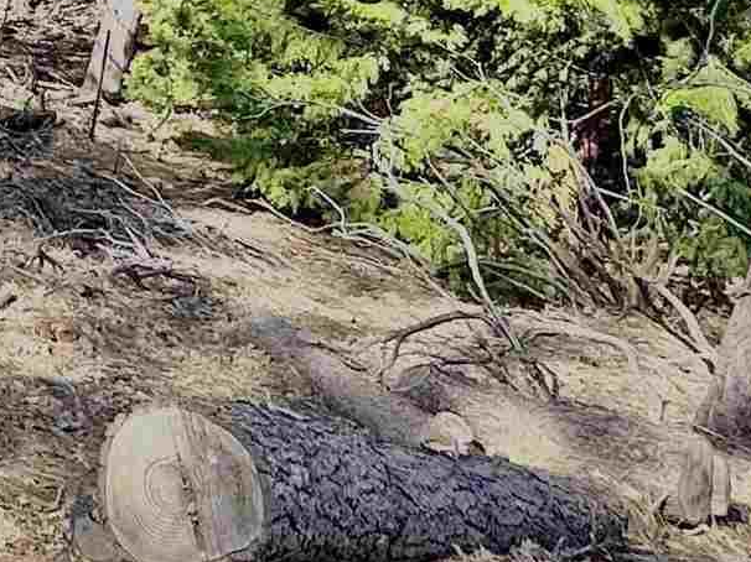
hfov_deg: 22.0
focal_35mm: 71
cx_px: -423
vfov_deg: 18.4
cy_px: -277
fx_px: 1540
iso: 40
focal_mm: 2.22
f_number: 2.2
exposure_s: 1/278
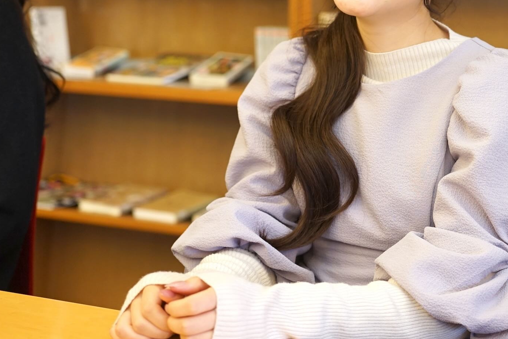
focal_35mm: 93
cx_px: 391
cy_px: 64
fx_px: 1313
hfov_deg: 21.7
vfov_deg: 14.6
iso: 1000
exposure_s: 1/160
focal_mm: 50
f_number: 3.2
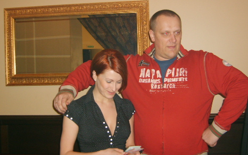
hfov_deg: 39.6
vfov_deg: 25.3
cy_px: 68
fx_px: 345
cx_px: 128
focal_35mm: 51
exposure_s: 1/30
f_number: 2.8
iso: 100
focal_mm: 5.8
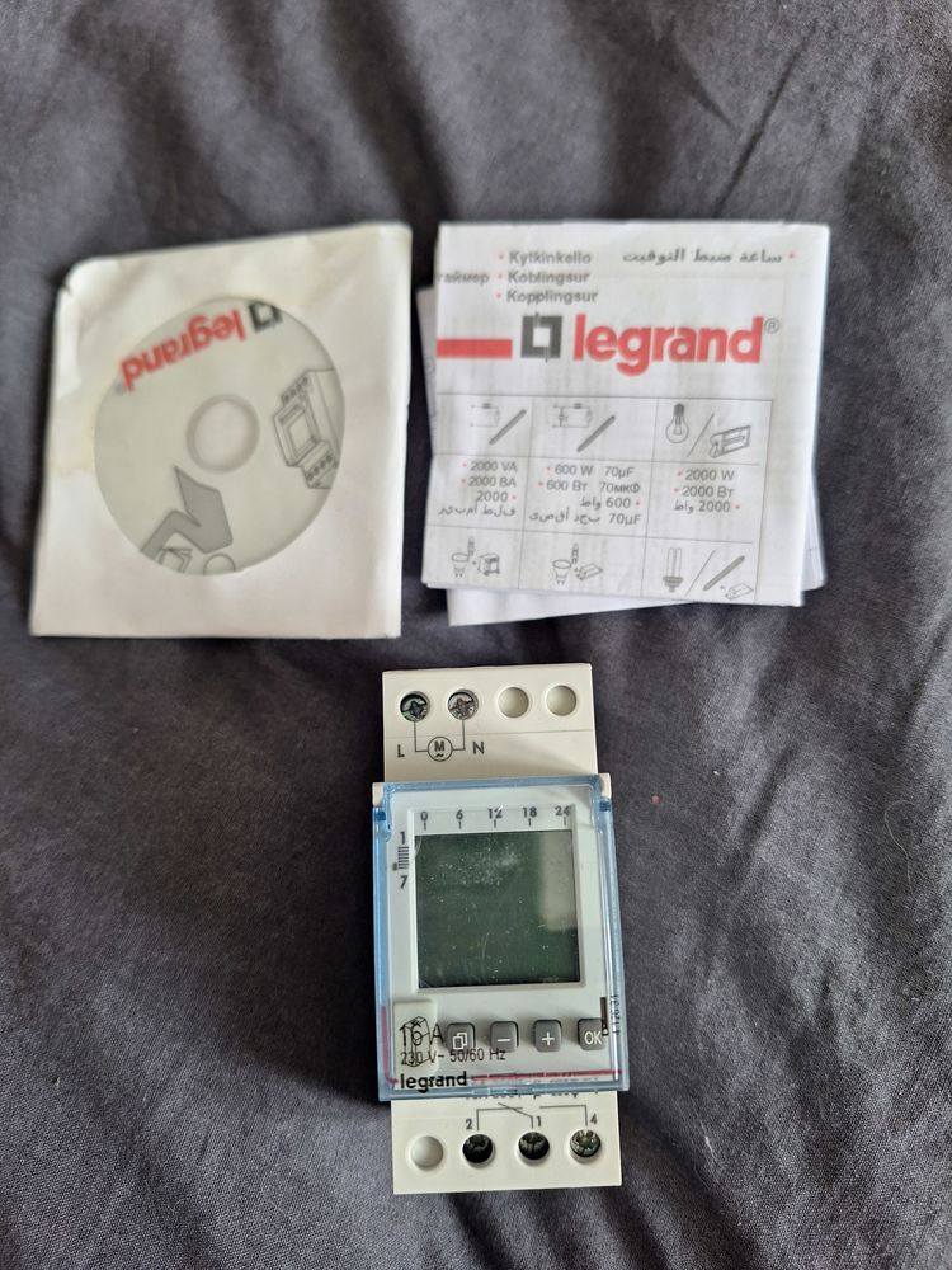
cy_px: 635
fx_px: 843
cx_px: 476
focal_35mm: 23
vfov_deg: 73.9
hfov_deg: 58.9
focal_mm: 5.54
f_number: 1.8
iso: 160
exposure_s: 1/50
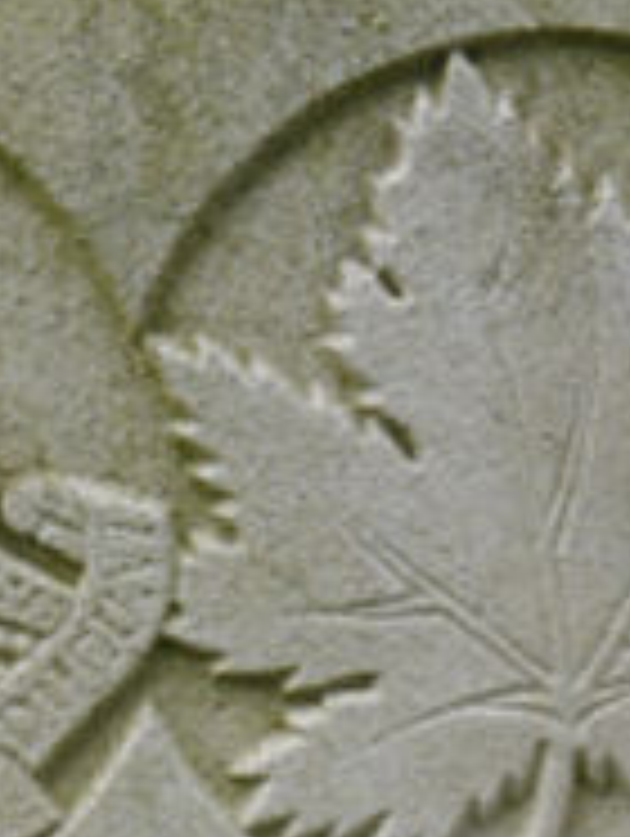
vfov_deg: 15.2
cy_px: 1244
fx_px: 2905
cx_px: 216
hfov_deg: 12.4
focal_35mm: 120
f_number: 6.3
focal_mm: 14
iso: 160
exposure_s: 1/400
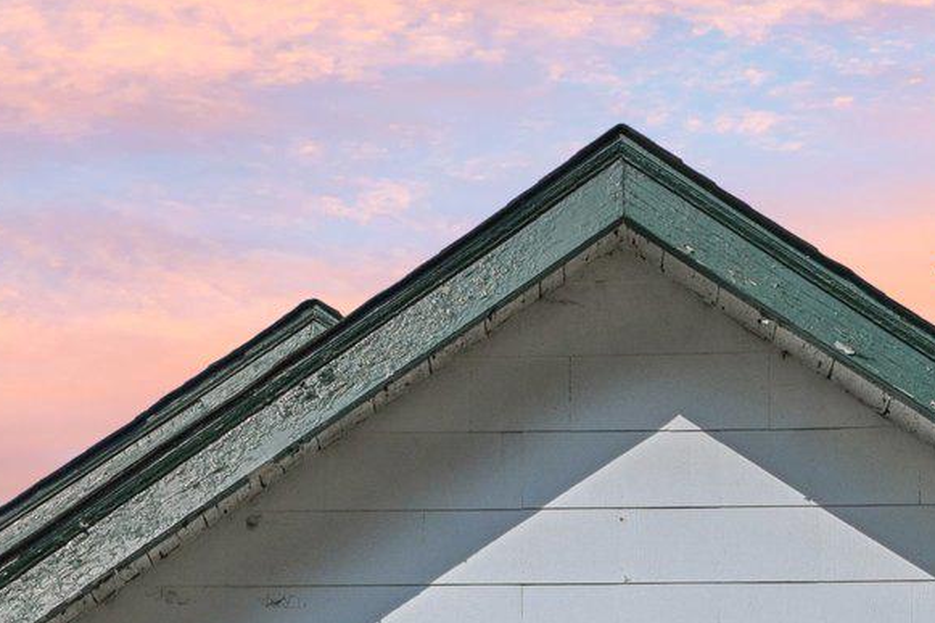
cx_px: 518
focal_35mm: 67
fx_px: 1740
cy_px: 1015
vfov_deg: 17.6
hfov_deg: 30.1
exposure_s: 1/1250
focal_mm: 19
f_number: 8
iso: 400
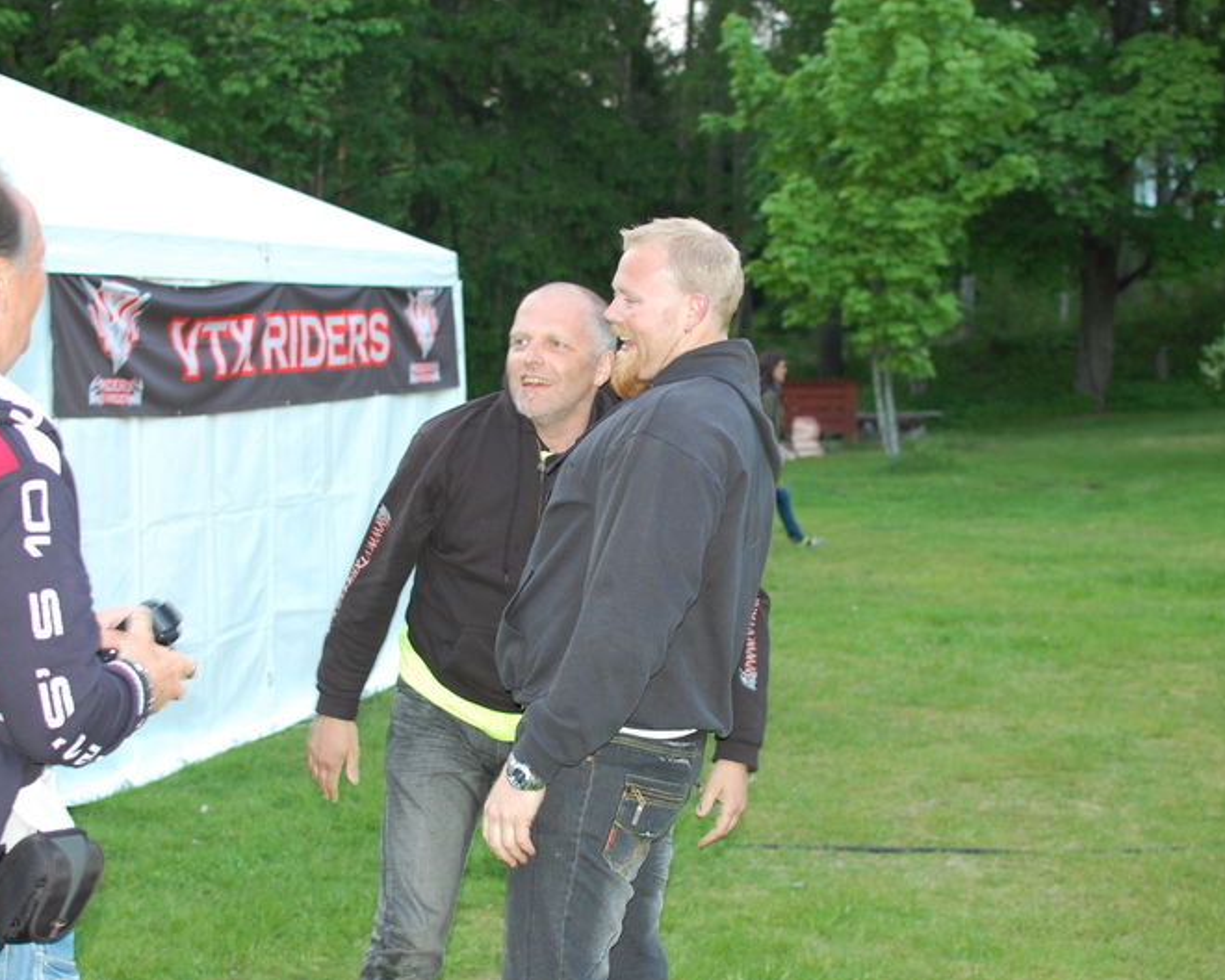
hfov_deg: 31.7
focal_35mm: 60
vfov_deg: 25.6
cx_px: 578
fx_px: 2160
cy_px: 491
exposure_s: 1/60
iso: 400
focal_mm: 35
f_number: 2.8
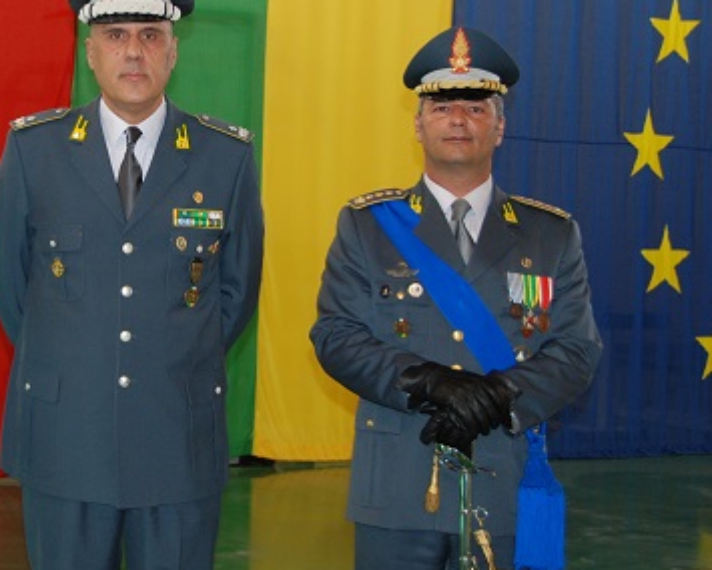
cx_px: 92
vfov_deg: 16.5
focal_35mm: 93
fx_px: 1960
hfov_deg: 20.2
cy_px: 176
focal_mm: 36
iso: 400
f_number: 4.5
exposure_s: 1/60
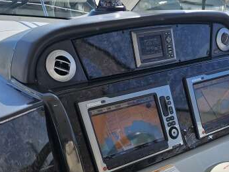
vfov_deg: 26.4
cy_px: 162
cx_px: 176
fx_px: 350
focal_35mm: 53
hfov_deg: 35.3
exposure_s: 1/332
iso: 10
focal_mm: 6.3
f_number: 1.7
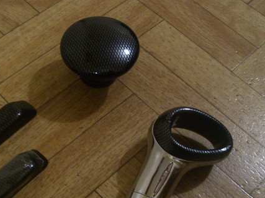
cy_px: 125
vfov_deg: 26.9
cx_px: 100
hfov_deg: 35.4
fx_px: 413
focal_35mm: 54
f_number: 2.7
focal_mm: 6
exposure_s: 1/8
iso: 160
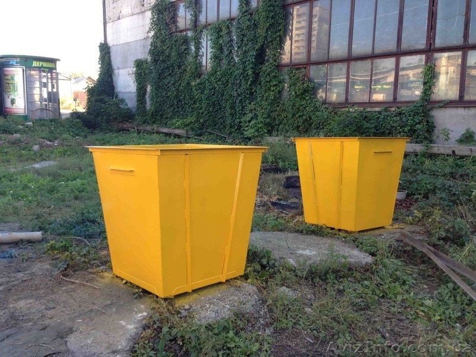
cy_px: 178
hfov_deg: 55.4
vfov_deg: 42.9
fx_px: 454
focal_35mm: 33
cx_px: 238
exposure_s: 1/120
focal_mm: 4.12
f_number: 2.4
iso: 50
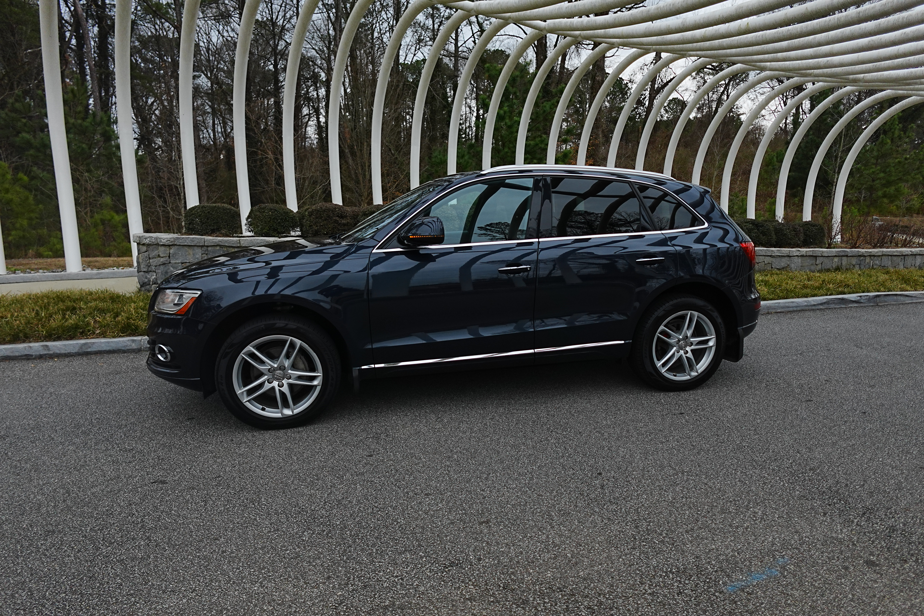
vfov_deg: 61.9
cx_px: 462
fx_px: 513
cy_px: 308
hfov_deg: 84.0
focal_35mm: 20
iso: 125
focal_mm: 7.6
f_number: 2
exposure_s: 1/4000
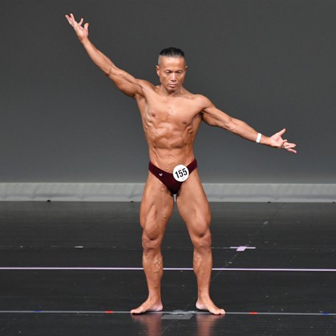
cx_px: 224
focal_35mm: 442
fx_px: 4854
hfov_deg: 4.0
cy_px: 168
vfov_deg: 4.0
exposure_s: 1/400
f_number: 5.6
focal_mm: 230
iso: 4000
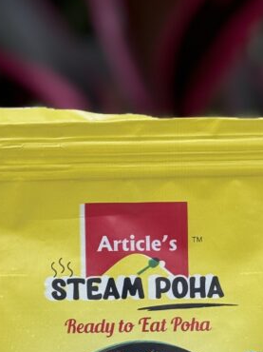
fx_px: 1349
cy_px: 235
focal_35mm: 133
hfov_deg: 11.1
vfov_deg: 14.8
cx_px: 144
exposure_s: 1/407
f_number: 1.78
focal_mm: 6.76
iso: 64
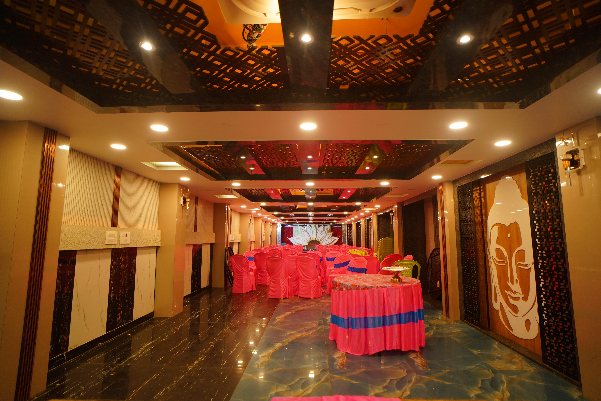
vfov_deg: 67.4
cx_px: 300
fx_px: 300
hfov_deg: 90.0
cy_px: 200
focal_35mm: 18
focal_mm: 18
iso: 500
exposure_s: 1/100
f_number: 2.8
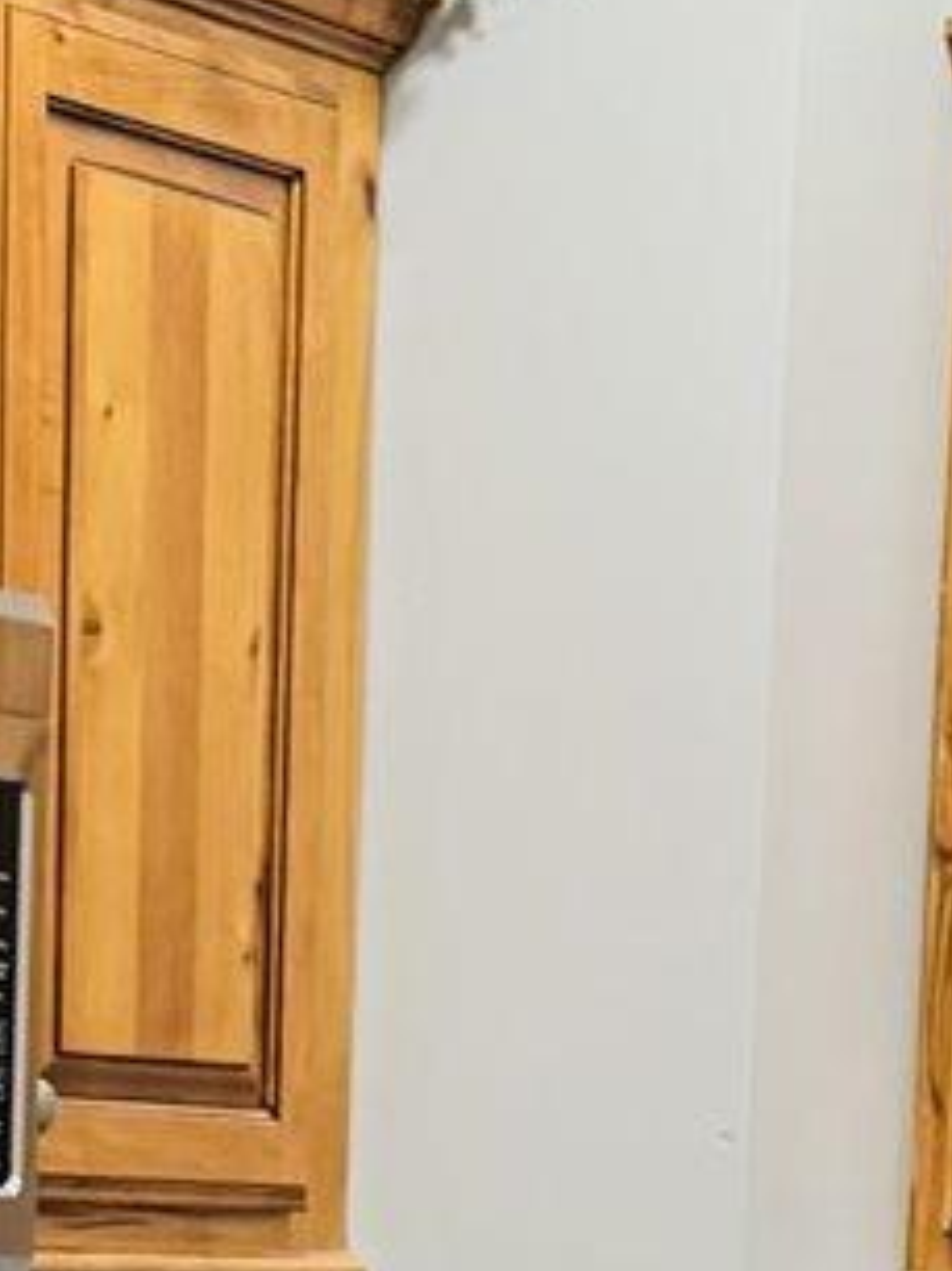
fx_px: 6646
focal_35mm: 181
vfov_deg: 10.0
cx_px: 861
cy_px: 2671
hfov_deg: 8.2
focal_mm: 6.76
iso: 125
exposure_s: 1/60
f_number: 1.78
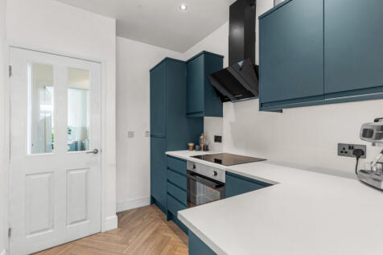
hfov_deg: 93.3
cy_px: 128
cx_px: 192
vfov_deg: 70.4
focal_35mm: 17
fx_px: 181
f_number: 8
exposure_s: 1/1.67
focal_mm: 17
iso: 200
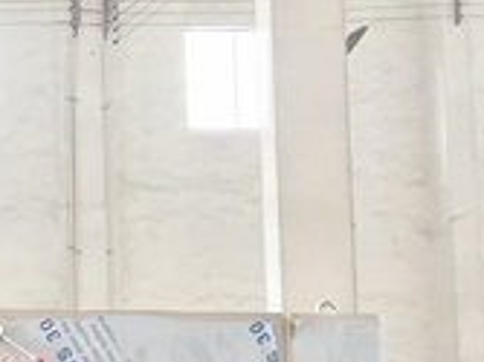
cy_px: 320
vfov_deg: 11.6
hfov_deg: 13.8
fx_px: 1774
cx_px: -385
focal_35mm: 127
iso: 50
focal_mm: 4.15
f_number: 2.2
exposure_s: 1/100
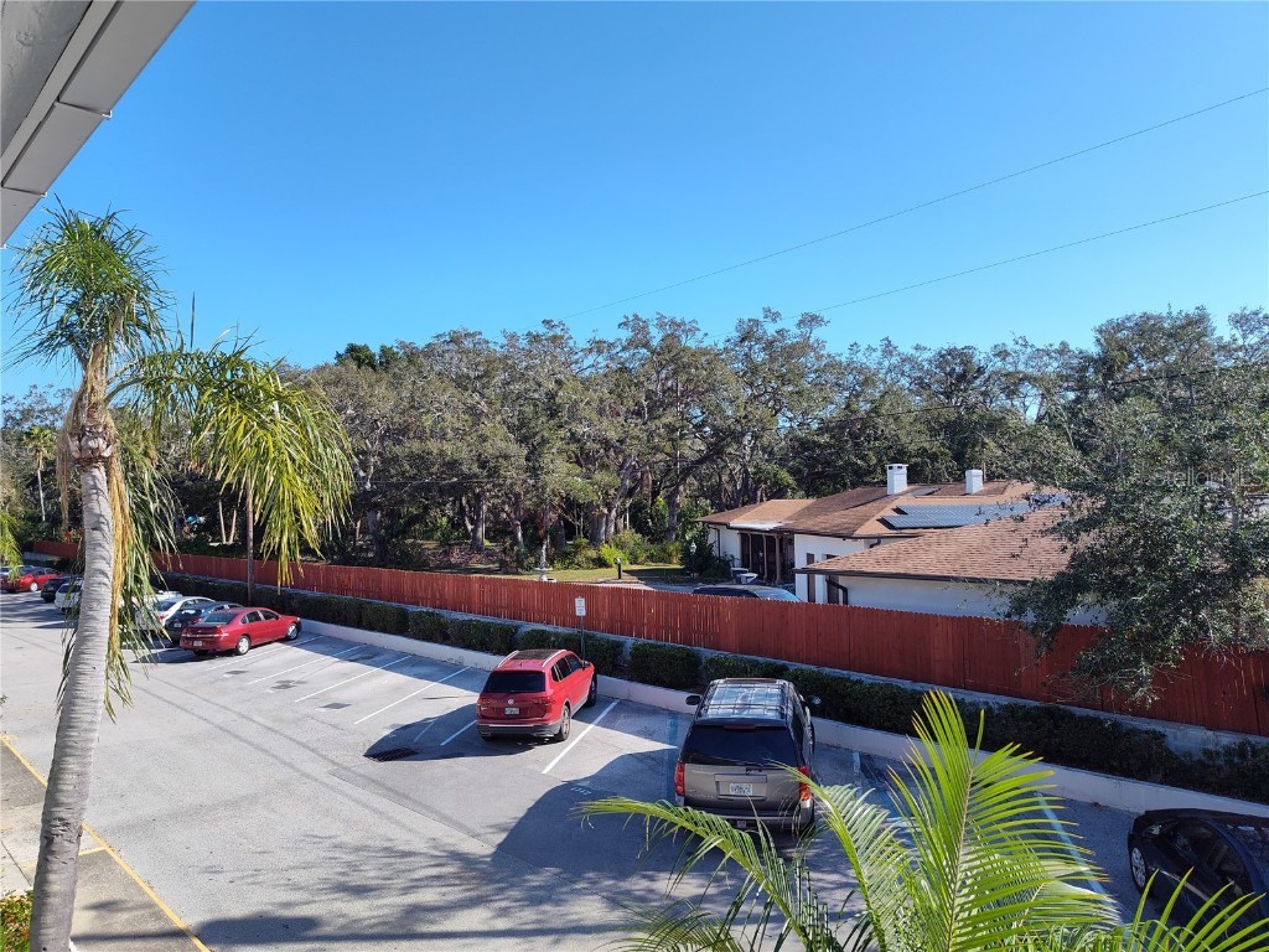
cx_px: 634
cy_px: 476
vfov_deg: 58.9
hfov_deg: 73.9
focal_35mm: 23
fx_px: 843
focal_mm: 5.56
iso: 100
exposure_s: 1/1073
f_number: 1.8
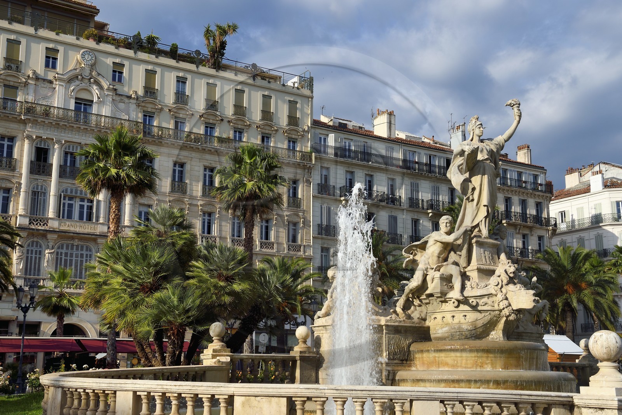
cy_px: 208
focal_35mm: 45
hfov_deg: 43.6
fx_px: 777
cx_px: 311
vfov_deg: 29.9
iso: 200
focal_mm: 45
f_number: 11
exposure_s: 1/250
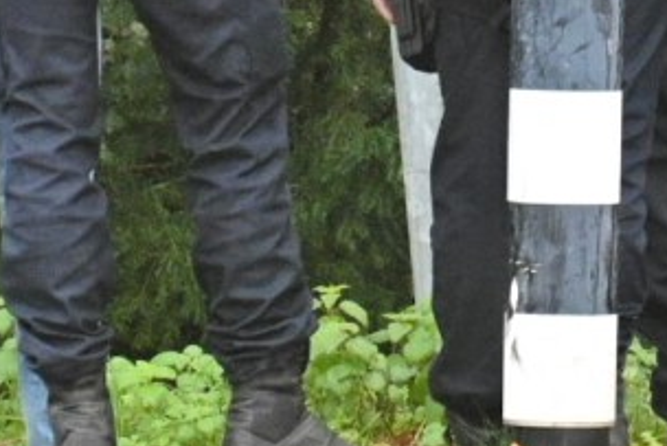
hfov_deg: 1.6
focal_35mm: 1263
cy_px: -369
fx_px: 23411
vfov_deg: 1.1
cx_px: 1117
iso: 1600
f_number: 8
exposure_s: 1/100
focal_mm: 200
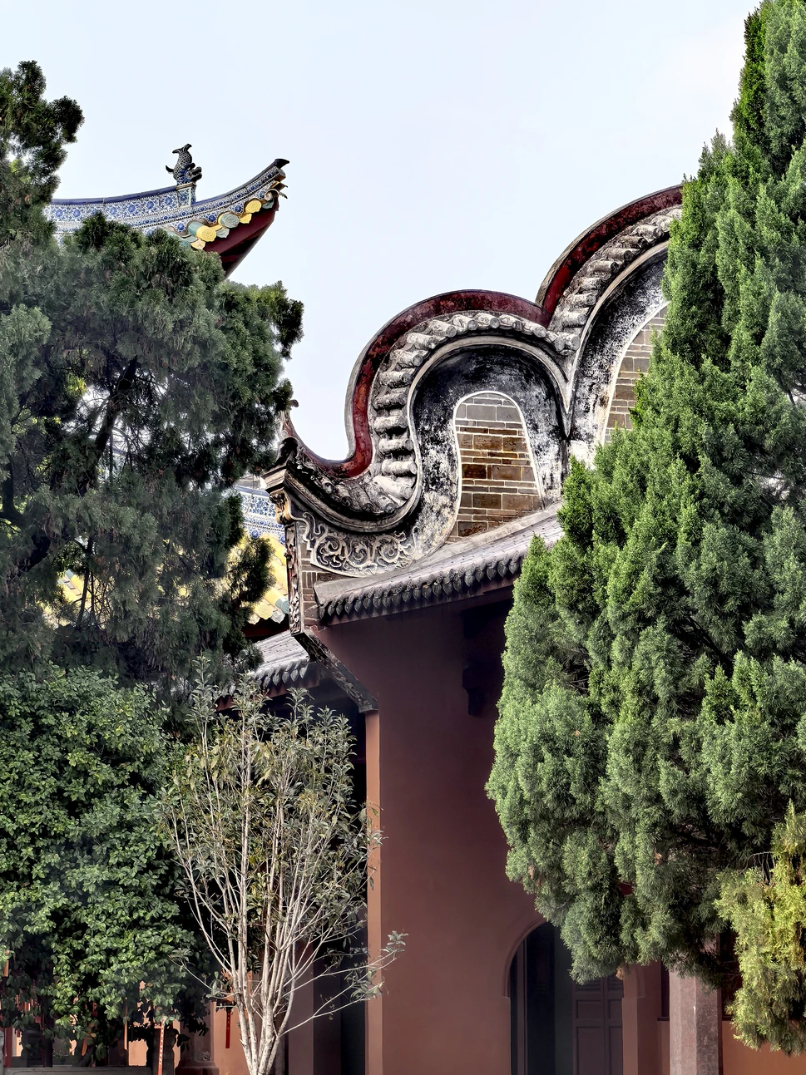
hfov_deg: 11.7
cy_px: 547
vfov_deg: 15.5
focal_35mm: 127
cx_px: 377
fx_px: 3945
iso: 50
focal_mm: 14.6
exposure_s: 1/277
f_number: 3
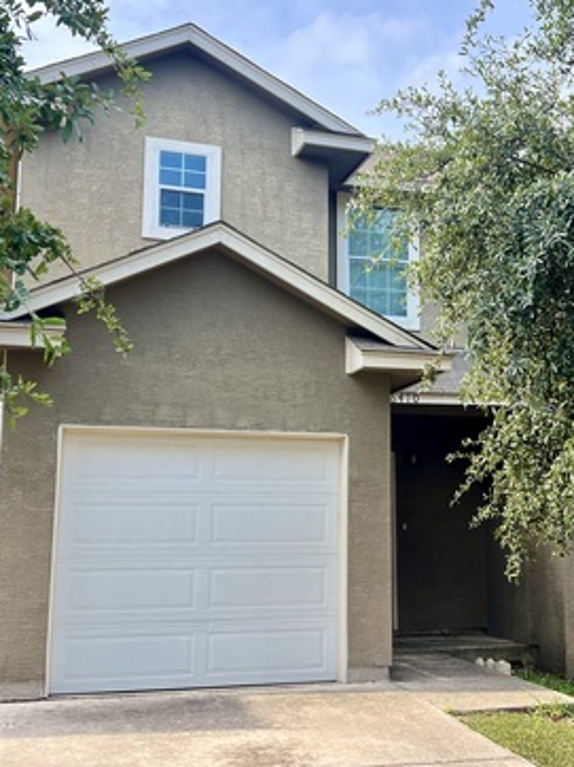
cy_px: 360
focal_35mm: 46
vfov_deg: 41.2
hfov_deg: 31.3
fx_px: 1018
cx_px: 369
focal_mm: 5.7
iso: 50
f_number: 1.5
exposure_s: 1/859
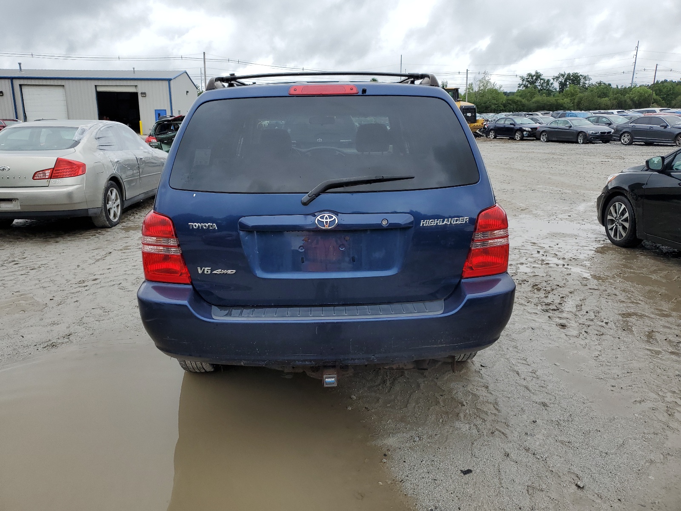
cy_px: 256
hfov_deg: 67.3
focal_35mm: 26
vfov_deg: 53.1
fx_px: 511
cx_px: 340
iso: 50
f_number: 1.5
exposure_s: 1/1429
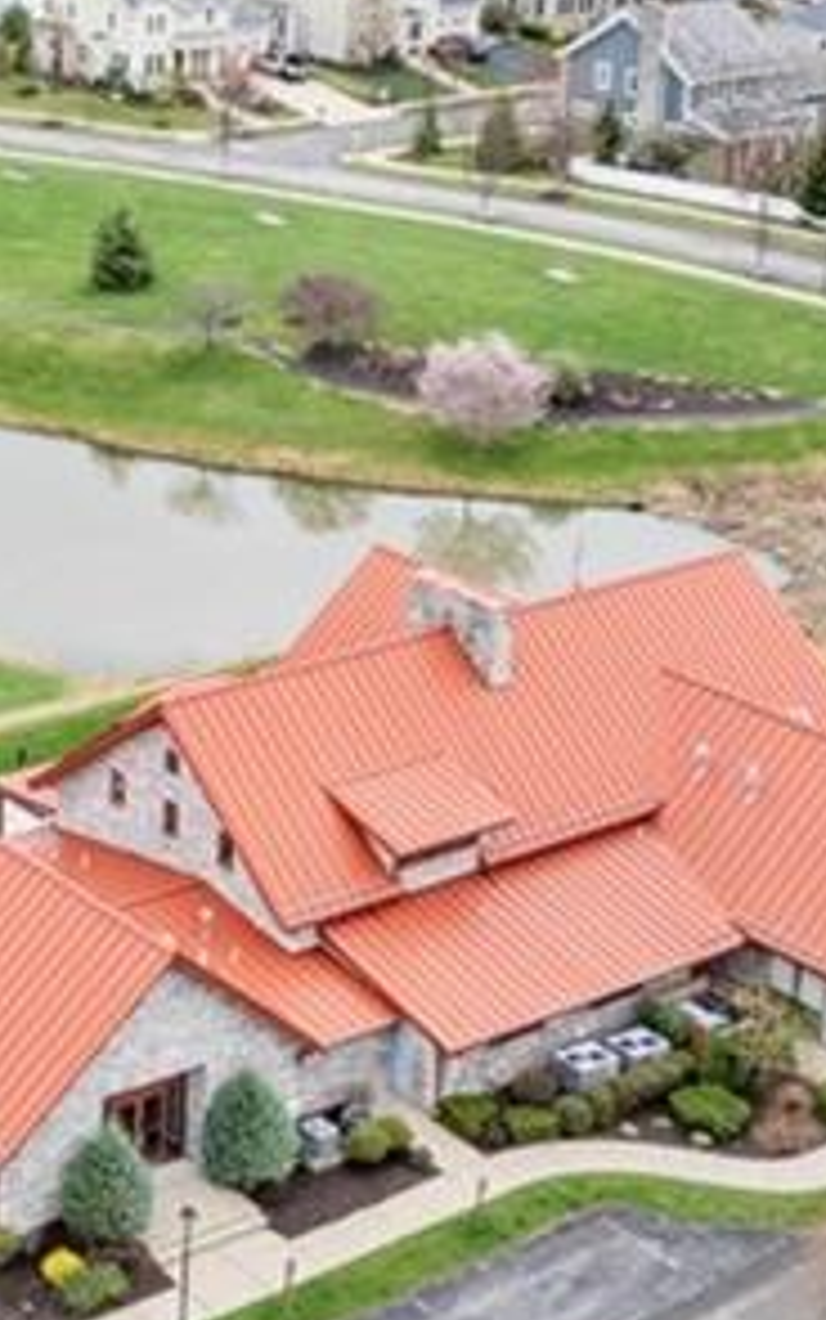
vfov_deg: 25.3
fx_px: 2807
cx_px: -296
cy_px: 34
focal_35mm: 78
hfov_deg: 15.8
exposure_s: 1/200
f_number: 2.8
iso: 100
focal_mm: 8.38
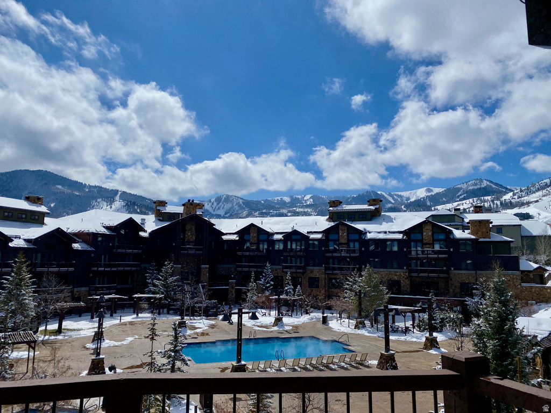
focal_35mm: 26
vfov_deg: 53.1
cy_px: 206
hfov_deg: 67.3
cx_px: 276
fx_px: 414
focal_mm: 4.25
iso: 32
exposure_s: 1/11494
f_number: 1.8
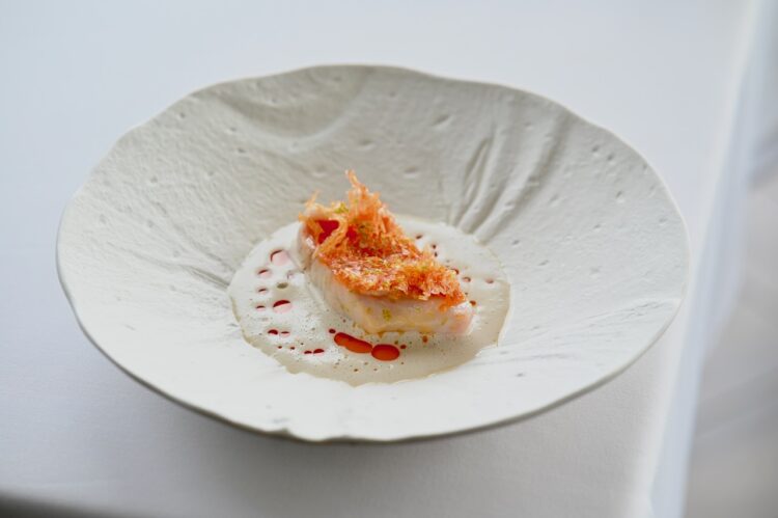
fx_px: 1836
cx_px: 389
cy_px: 259
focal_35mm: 85
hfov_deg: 23.9
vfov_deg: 16.1
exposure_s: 1/500
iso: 500
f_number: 3.5
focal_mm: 85
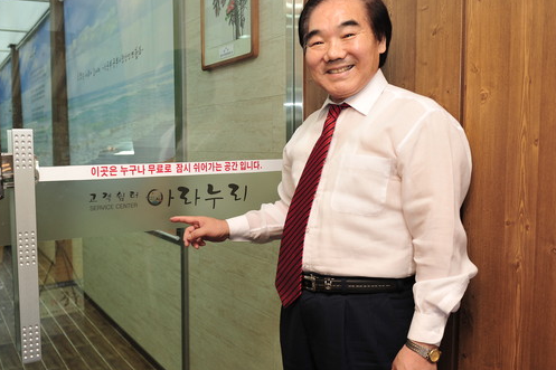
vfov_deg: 37.8
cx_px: 229
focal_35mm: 35
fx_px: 540
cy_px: 183
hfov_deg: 54.2
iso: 800
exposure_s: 1/125
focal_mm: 29
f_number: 4
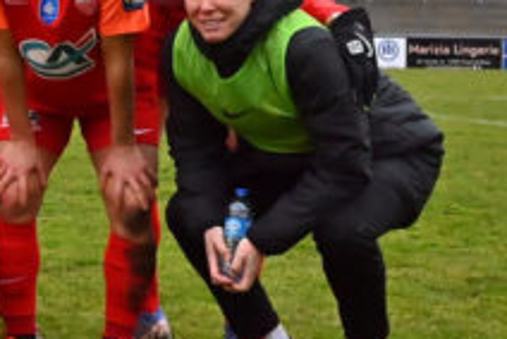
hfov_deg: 11.5
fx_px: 2313
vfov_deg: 8.4
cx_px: -430
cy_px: 62
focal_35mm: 164
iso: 4000
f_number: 7.1
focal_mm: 34
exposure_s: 1/640
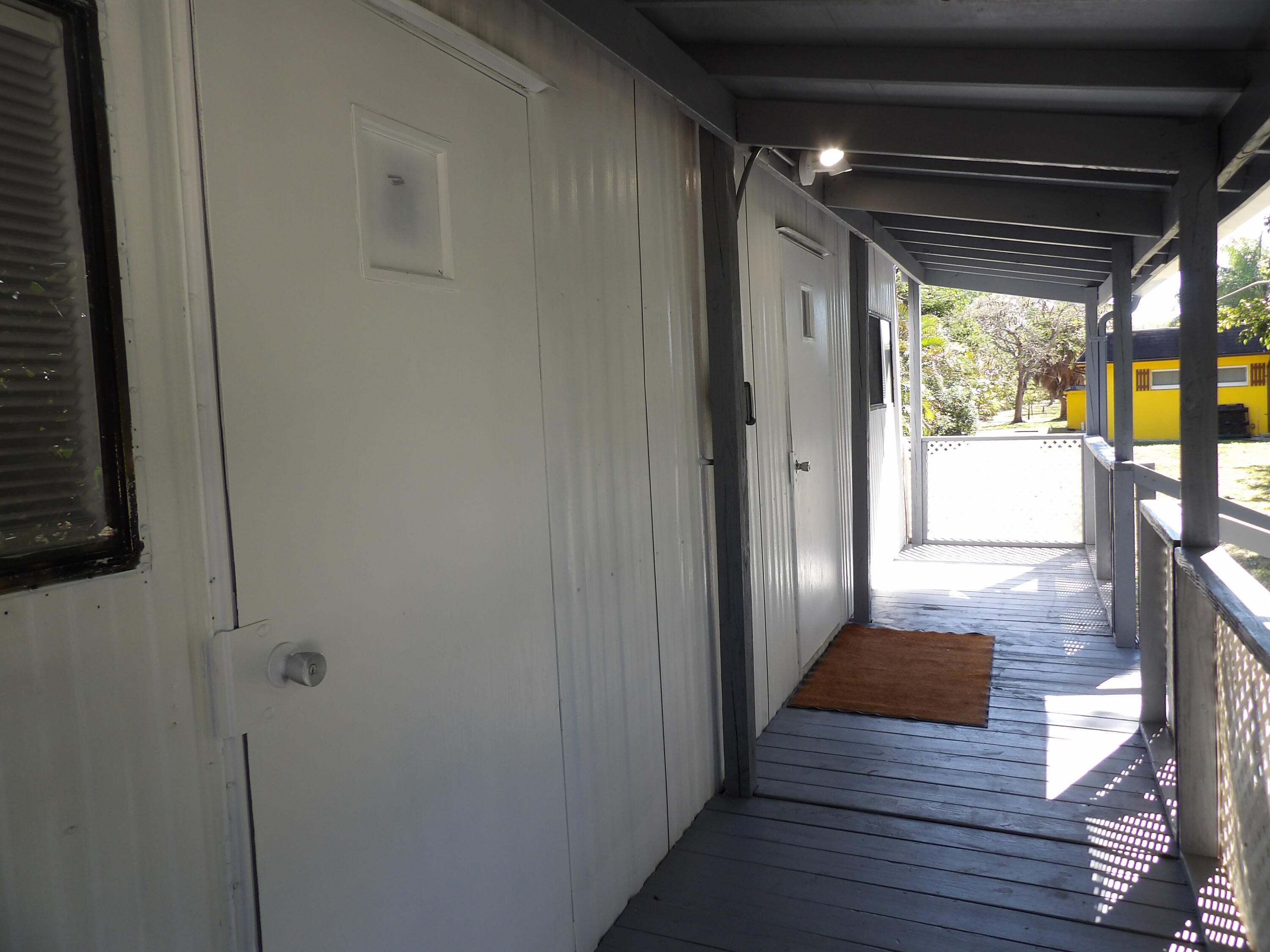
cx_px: 635
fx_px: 881
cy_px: 476
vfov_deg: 56.8
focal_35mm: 24
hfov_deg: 71.6
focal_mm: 4.3
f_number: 3.2
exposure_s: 1/113
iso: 100
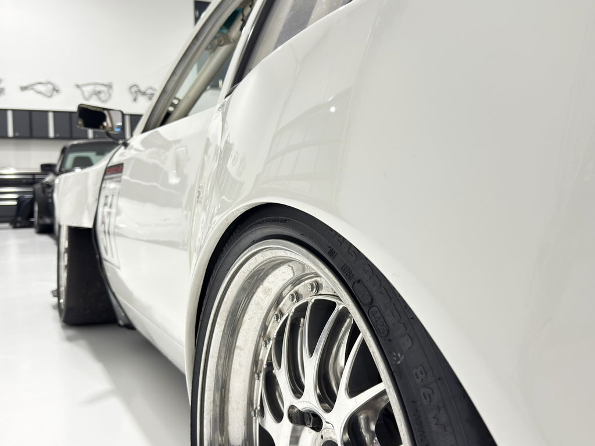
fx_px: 602
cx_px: 298
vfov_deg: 40.7
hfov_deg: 52.6
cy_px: 223
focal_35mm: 35
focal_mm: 6.76
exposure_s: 1/120
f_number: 1.78
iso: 160
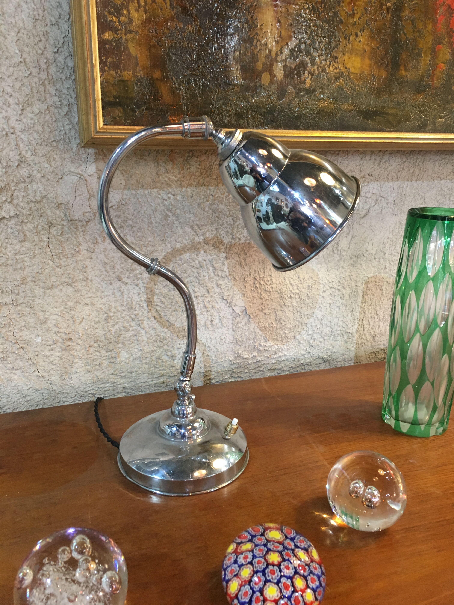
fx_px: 507
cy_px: 302
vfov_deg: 61.7
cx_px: 227
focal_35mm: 29
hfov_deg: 48.2
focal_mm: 4.15
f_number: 2.2
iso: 125
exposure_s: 1/33
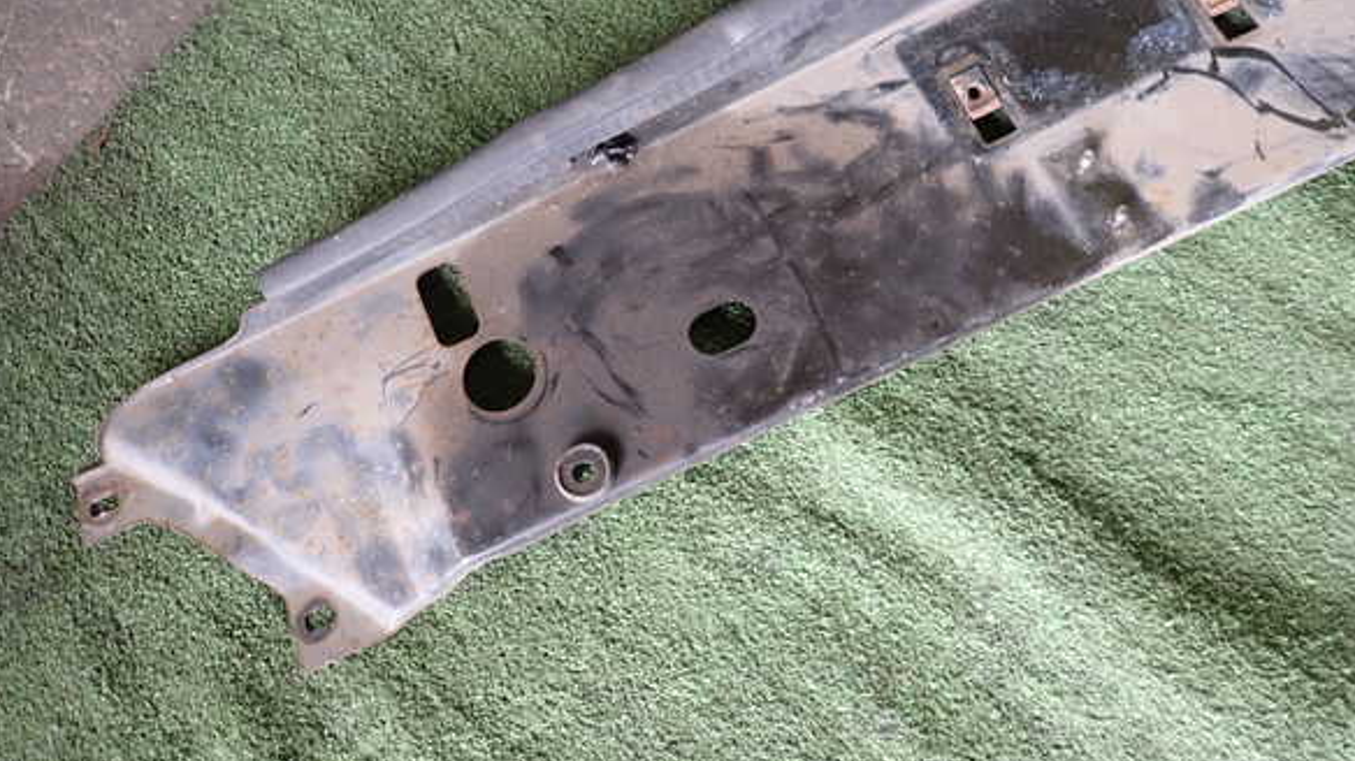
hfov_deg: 67.9
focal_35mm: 28
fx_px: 1006
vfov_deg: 41.3
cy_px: 316
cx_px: 684
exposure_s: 1/60
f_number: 2
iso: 160
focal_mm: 4.5
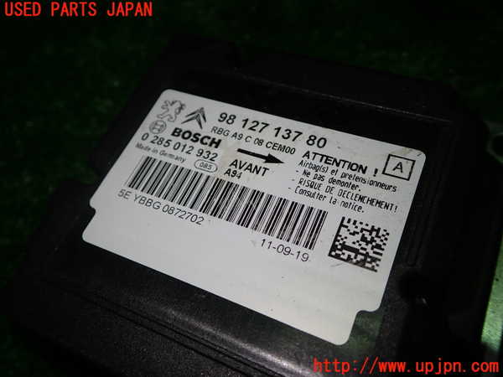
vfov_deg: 46.8
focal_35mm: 30
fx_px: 436
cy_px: 188
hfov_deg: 60.0
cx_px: 252
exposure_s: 1/100
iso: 100
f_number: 2.3
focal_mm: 5.4
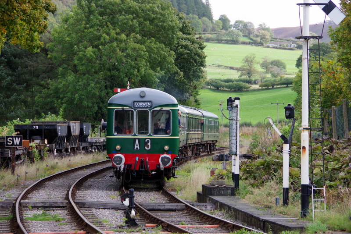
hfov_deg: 15.5
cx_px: 176
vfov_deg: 10.4
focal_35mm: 132
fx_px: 1287
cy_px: 117
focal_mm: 88
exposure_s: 1/400
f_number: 8
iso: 800
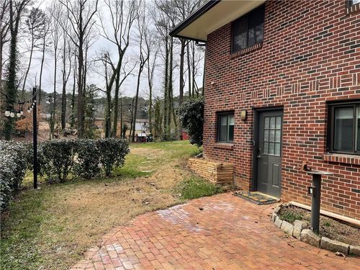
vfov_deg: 54.9
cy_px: 135
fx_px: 260
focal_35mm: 25
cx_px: 180
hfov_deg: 69.4
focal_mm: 5.1
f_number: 1.6
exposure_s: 1/1689
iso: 32
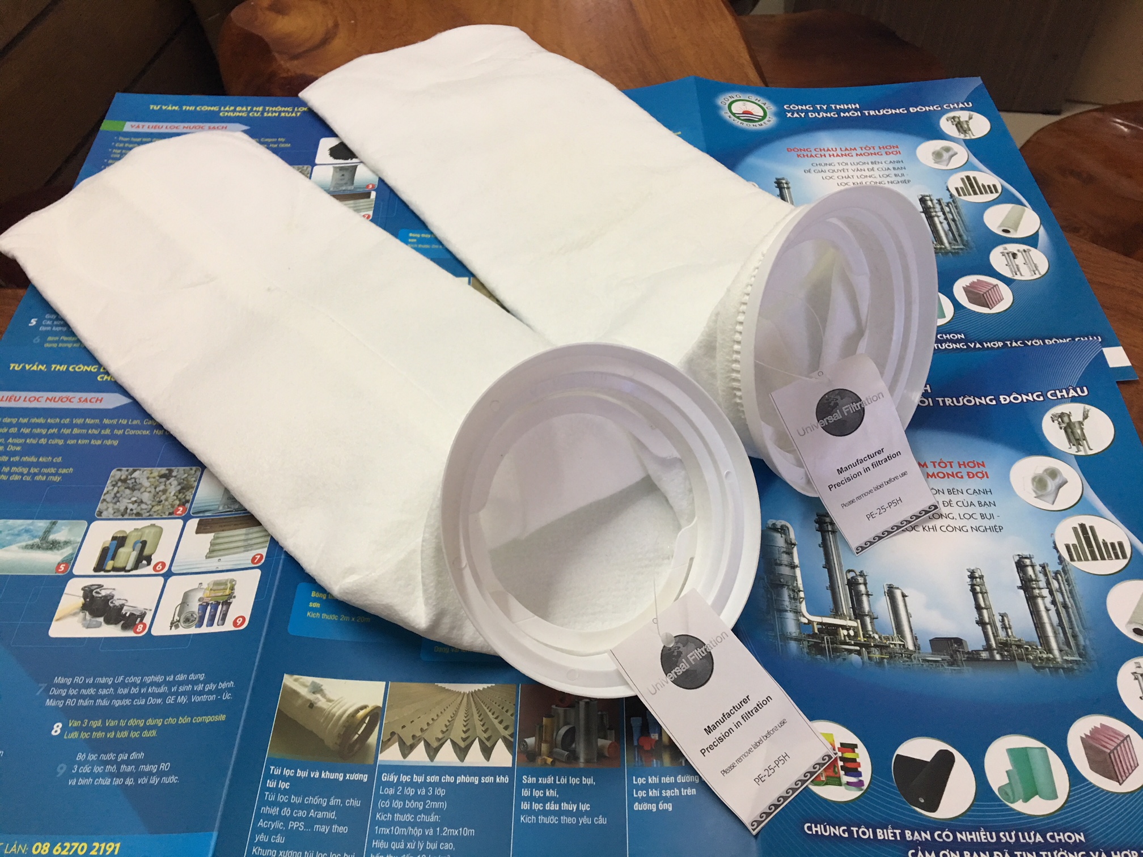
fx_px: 958
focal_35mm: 29
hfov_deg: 61.7
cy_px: 428
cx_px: 572
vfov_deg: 48.2
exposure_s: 1/17
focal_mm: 4.15
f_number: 2.2
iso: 64
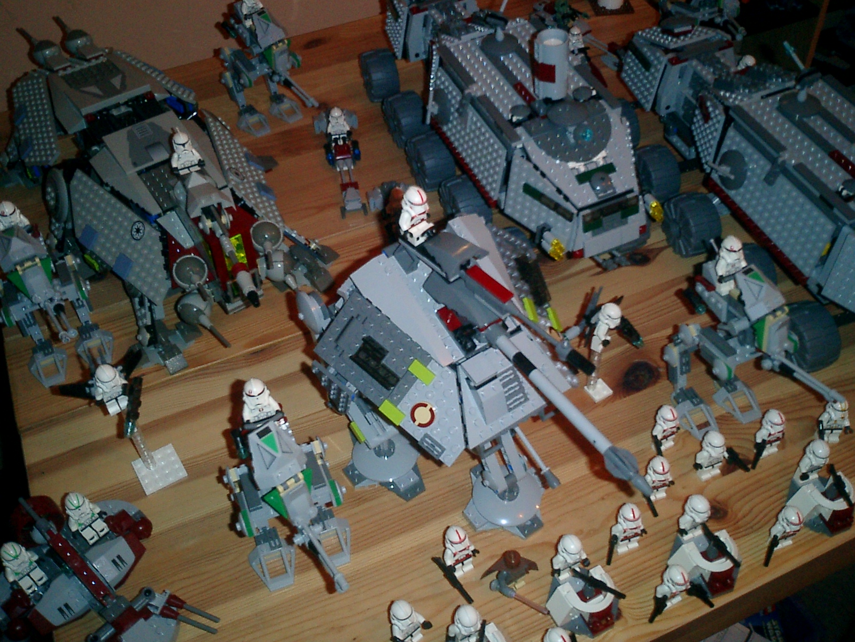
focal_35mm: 36
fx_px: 889
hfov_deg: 51.4
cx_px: 428
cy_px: 321
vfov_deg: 39.7
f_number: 3.2
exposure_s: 1/30
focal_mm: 7.5
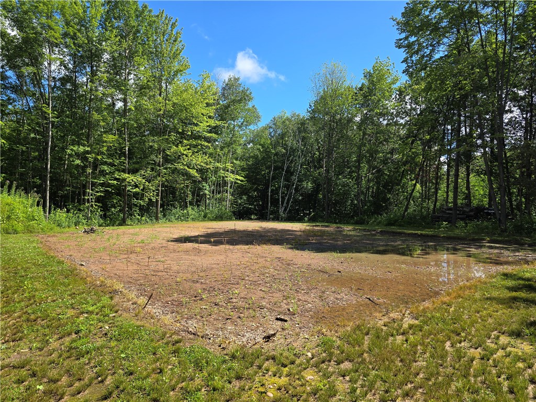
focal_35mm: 23
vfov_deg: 58.9
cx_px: 268
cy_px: 201
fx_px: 356
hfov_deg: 73.9
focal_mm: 6.3
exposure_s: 1/424
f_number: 1.7
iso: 12
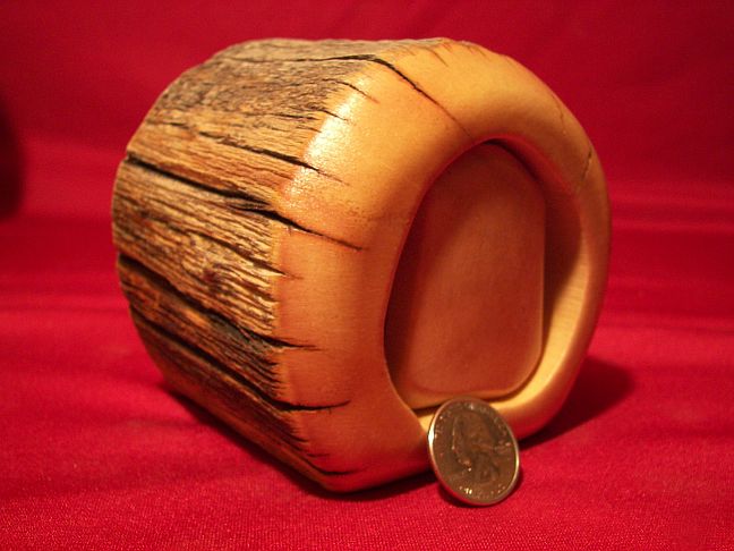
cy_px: 276
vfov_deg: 39.7
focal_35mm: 36
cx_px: 367
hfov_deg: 51.4
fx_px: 763
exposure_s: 1/20
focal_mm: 6
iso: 100
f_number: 2.8
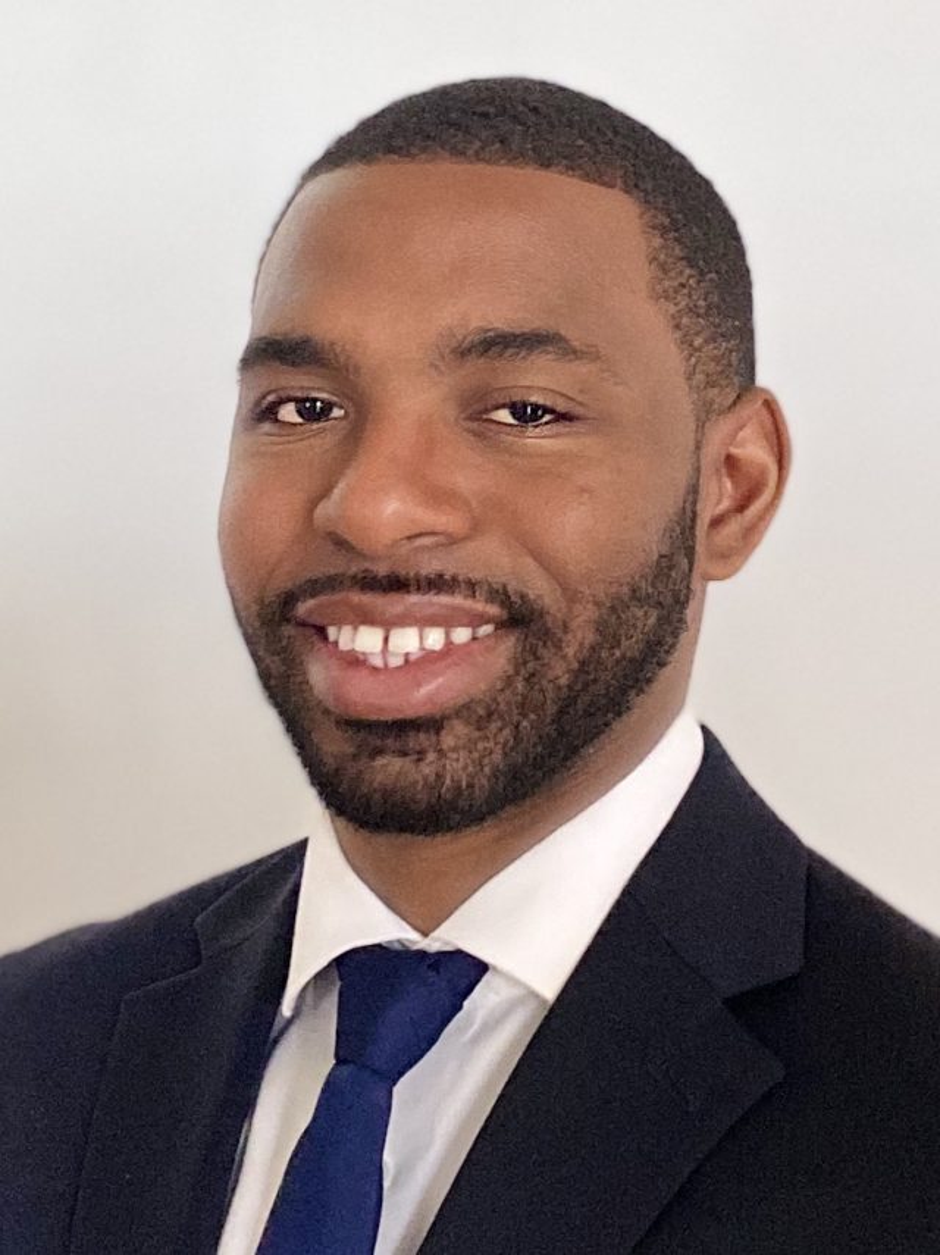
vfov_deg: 67.3
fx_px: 942
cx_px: 470
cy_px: 628
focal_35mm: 26
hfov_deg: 53.0
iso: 400
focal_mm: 4.25
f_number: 1.8
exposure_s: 1/60
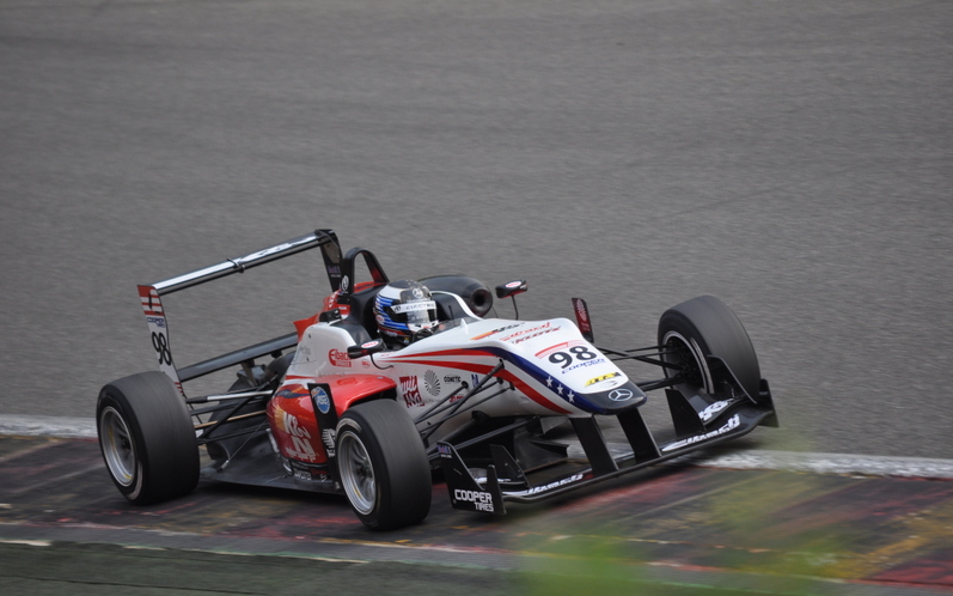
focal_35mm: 460
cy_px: 291
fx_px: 11946
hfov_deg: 4.6
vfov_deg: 2.9
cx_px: 477
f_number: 5.6
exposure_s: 1/500
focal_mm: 300
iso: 320
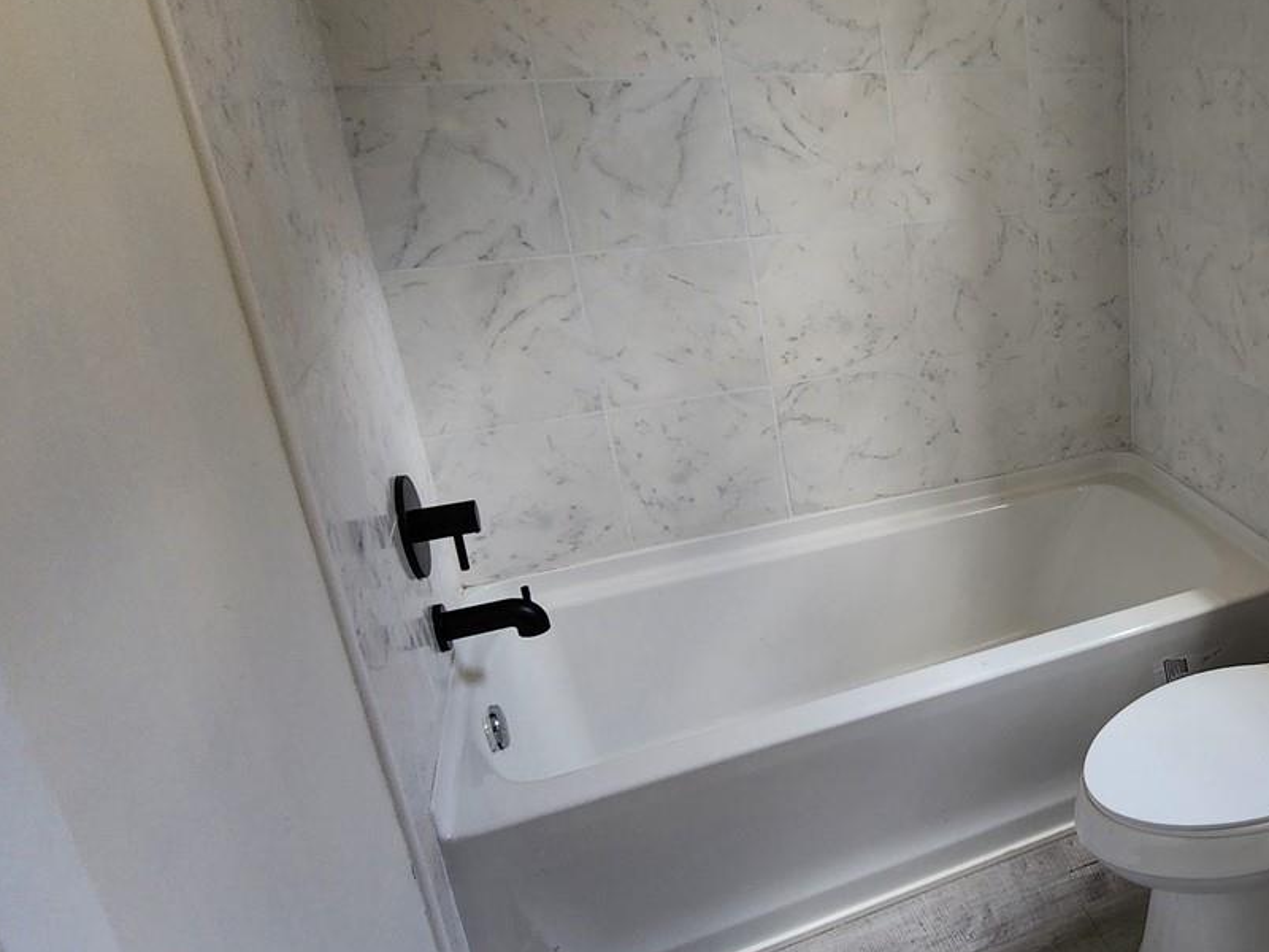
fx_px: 953
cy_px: 397
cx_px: 1179
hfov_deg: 56.5
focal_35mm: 26
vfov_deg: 52.8
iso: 125
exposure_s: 1/60
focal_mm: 2.2
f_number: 2.2
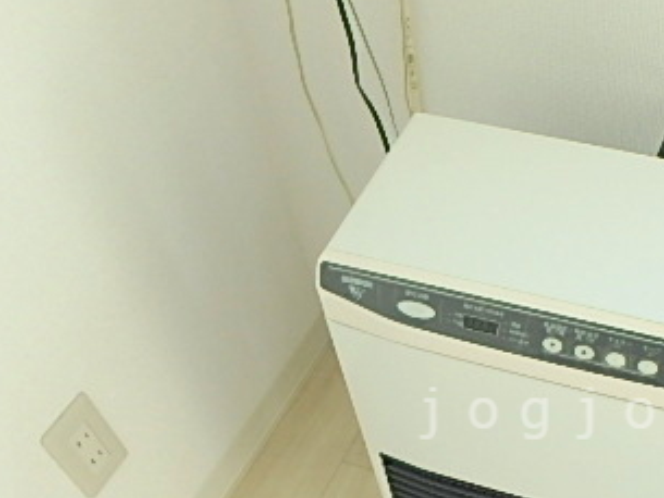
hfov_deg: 40.4
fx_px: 844
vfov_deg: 31.8
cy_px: 413
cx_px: 568
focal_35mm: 44
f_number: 3.5
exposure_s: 1/125
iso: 125
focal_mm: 3.7
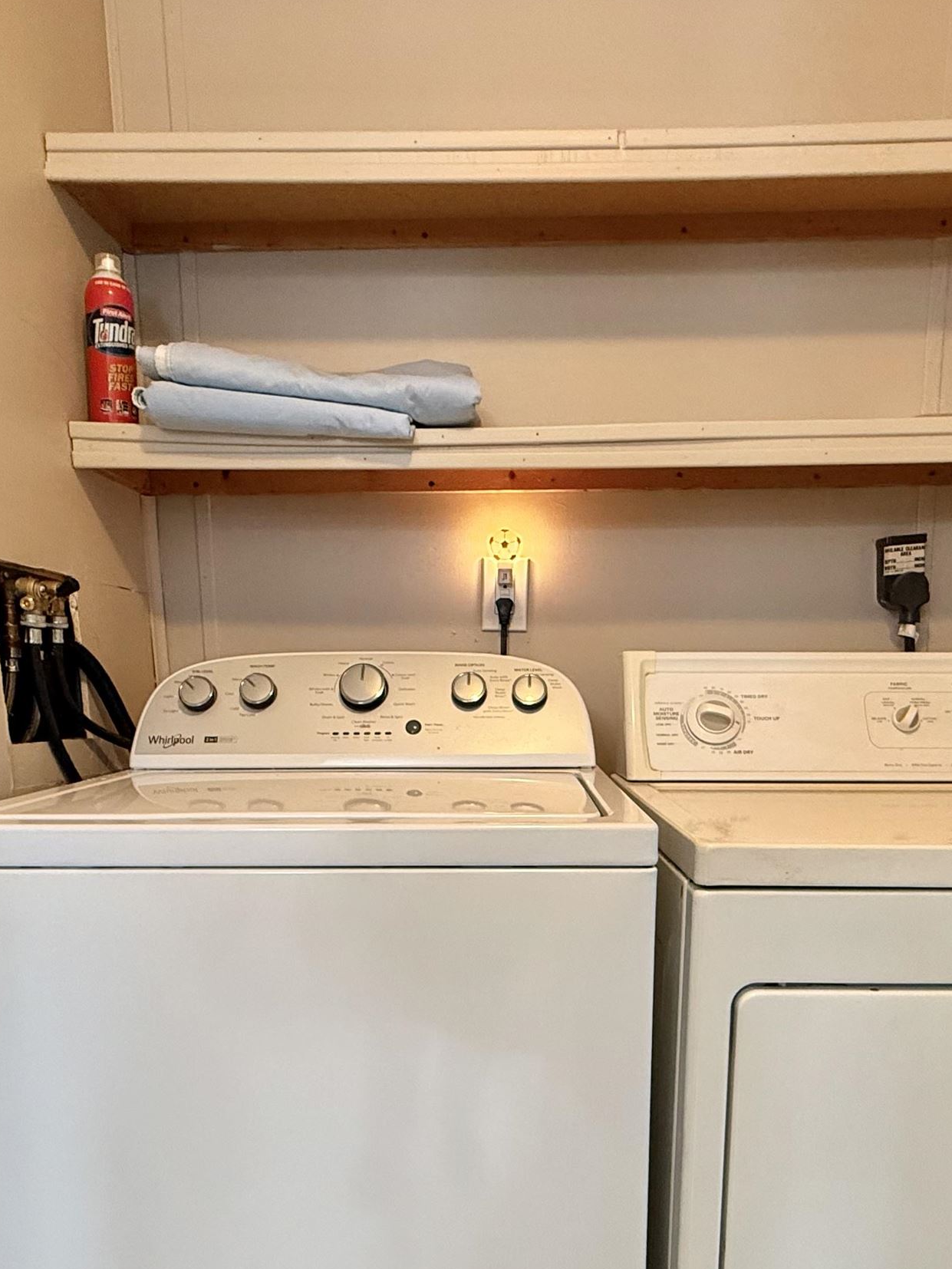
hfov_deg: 53.1
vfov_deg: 65.5
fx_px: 953
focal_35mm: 26
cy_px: 849
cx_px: 492
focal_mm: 2.22
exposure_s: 1/60
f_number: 2.2
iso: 320
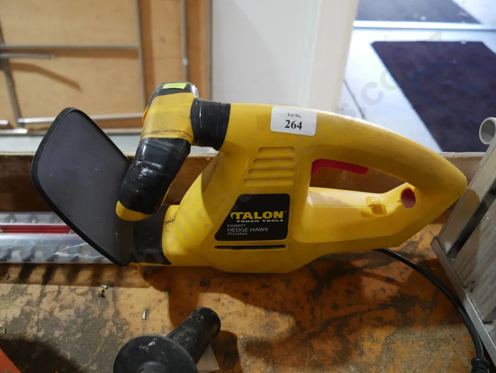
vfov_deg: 46.8
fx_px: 430
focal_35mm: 30
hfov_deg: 59.9
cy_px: 186
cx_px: 248
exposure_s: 1/60
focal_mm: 15
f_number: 3.6
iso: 640
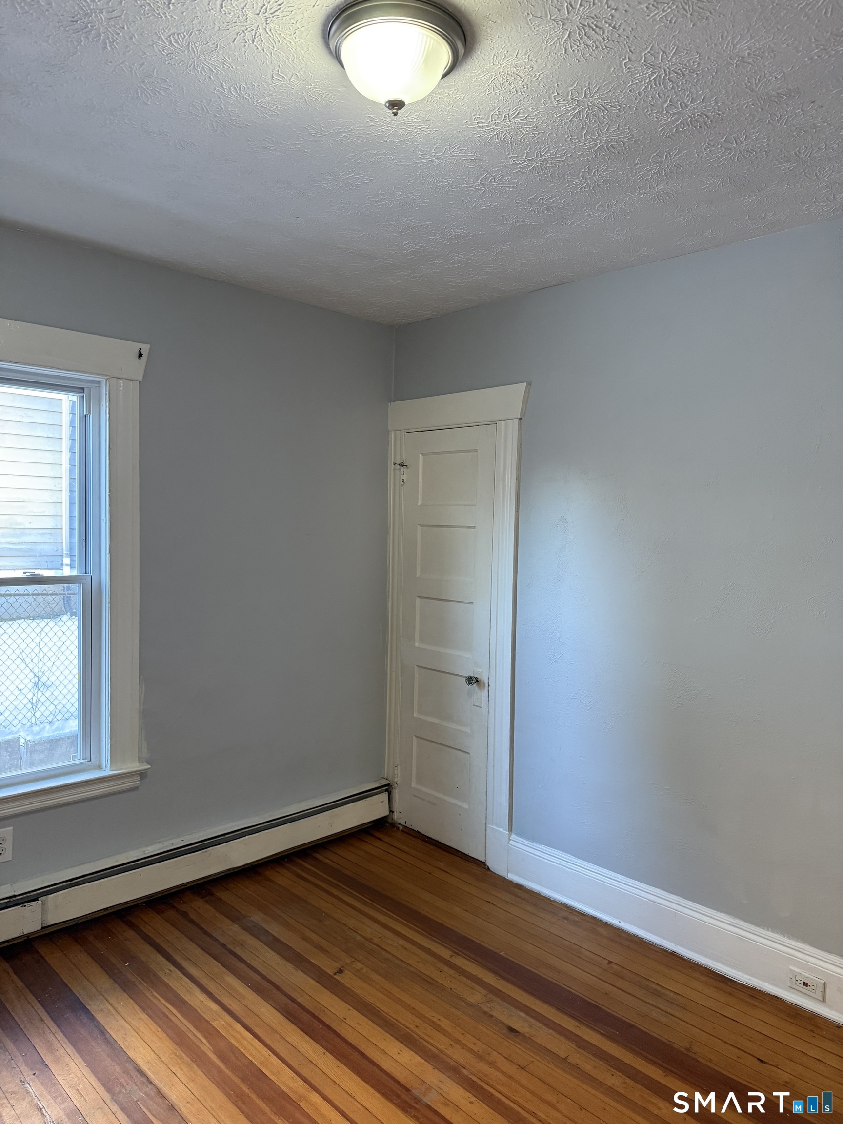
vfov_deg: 71.6
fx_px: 779
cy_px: 562
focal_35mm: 24
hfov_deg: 56.8
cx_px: 422
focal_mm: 6.76
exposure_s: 1/60
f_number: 1.78
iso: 400
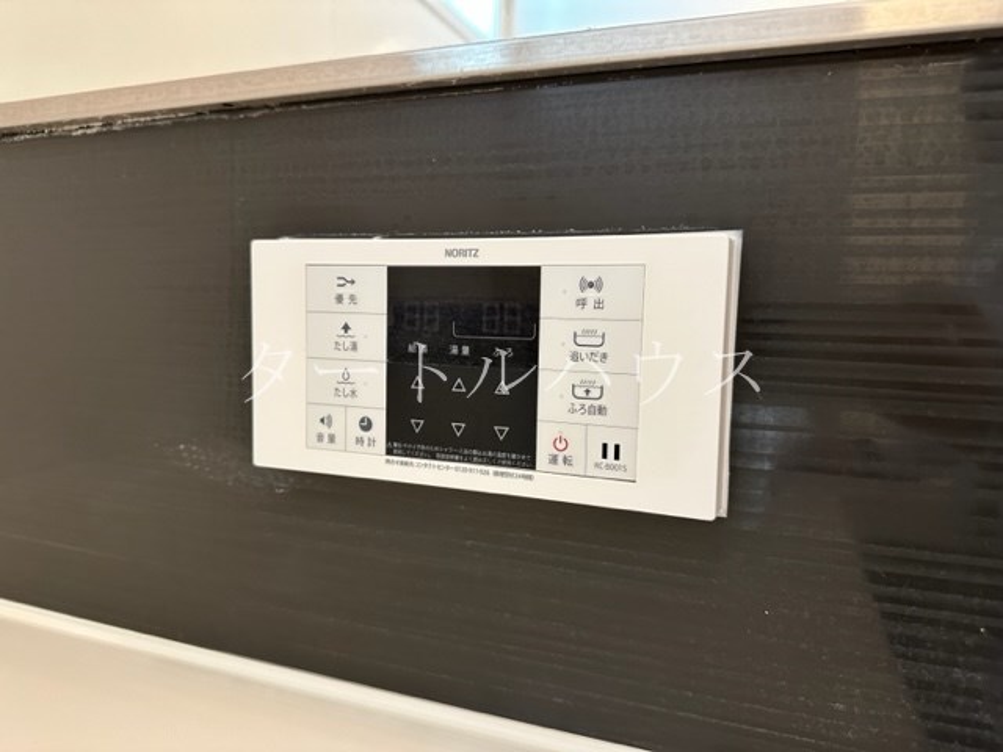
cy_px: 376
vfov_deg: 56.8
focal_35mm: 24
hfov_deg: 71.6
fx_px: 695
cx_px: 502
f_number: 1.78
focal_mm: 6.86
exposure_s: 1/60
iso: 320
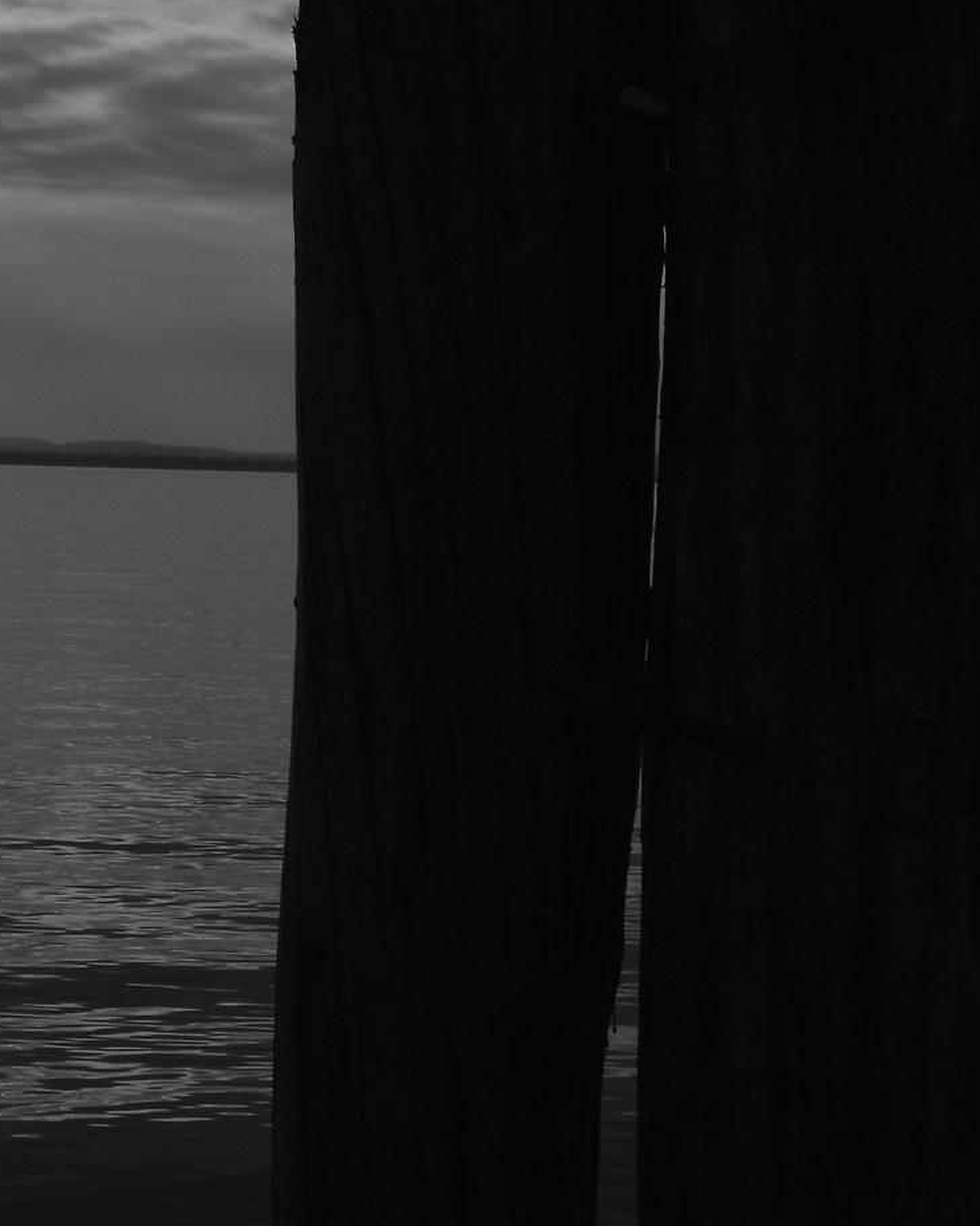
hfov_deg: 12.6
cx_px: -299
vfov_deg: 16.2
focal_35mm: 118
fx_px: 4278
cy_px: 282
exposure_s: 1/320
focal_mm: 32
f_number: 18
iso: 100
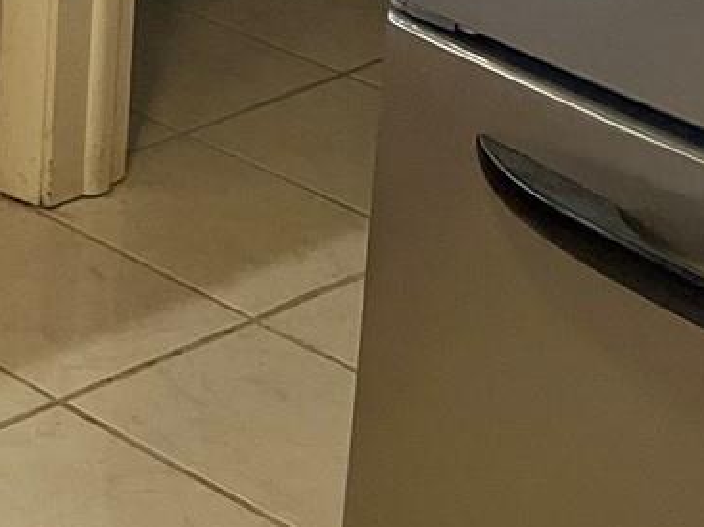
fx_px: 2948
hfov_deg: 10.7
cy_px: -824
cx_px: -1203
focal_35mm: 145
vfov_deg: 9.0
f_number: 1.6
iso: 80
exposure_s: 1/120
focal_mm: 5.1
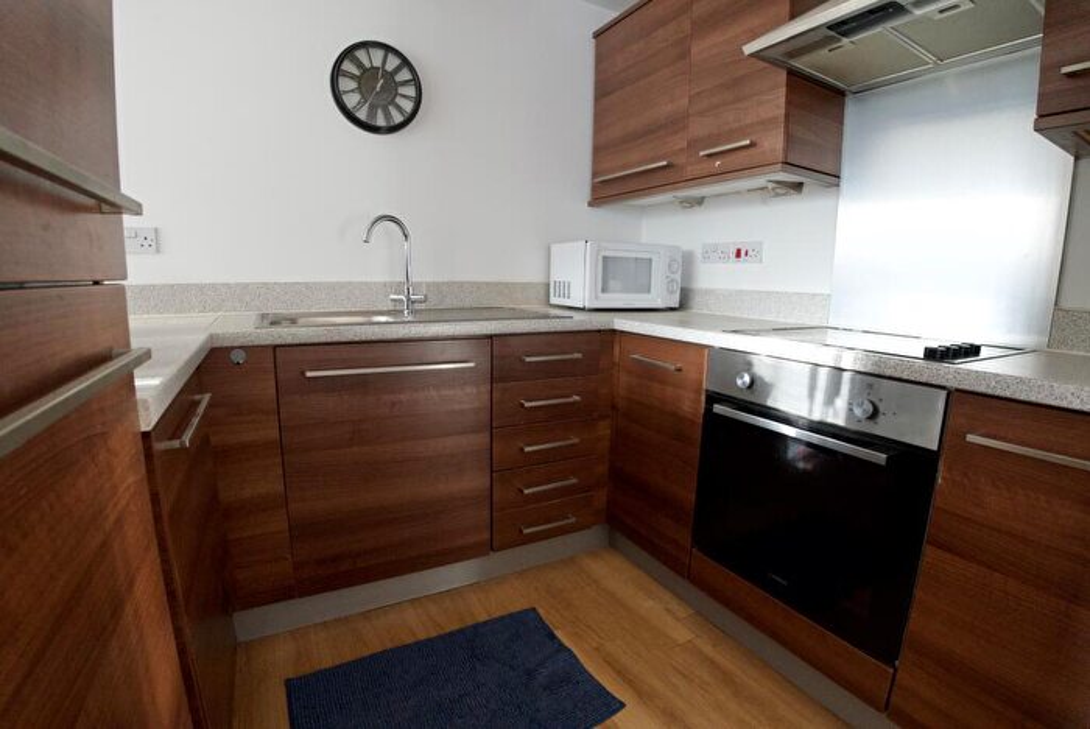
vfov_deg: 72.2
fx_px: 500
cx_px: 545
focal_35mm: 16
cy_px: 364
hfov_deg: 94.9
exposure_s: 1/125
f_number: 8
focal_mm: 16.5
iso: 4000
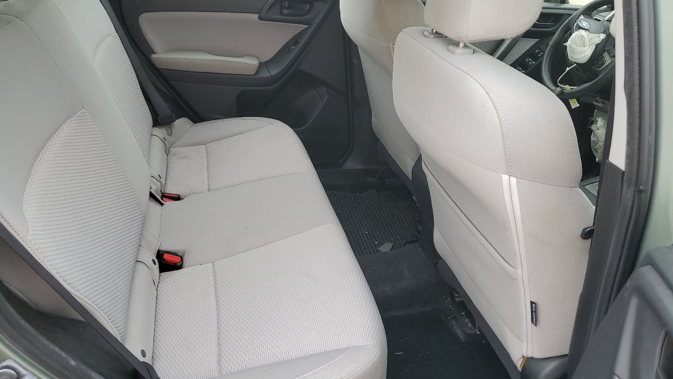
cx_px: 333
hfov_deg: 66.1
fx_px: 517
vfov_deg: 40.2
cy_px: 200
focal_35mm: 29
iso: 50
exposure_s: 1/435
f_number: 1.5
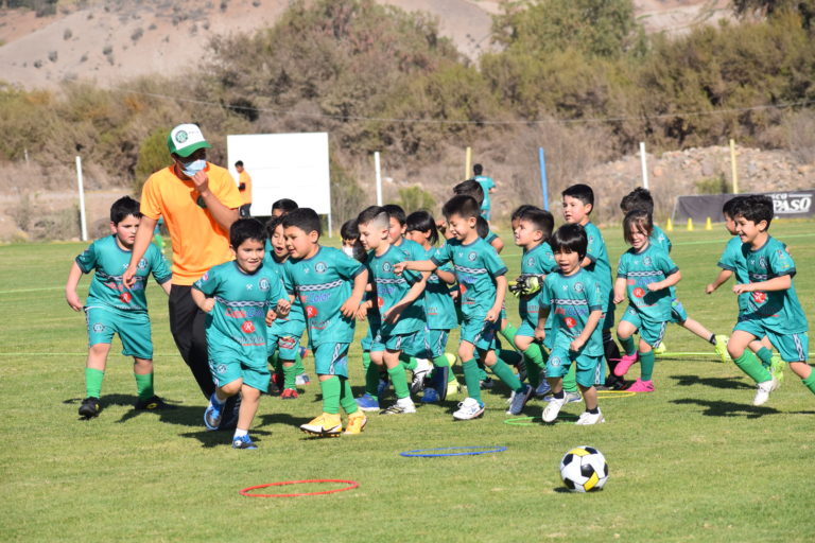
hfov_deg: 12.5
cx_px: 408
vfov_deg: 8.3
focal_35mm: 165
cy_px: 272
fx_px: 3735
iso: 400
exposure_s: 1/2000
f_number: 8
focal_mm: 110
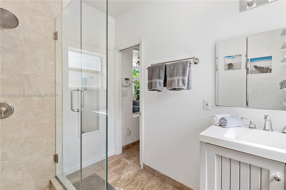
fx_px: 119
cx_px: 143
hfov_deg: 100.4
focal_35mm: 15
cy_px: 95
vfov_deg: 77.3
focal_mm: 10
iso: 100
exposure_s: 1/3
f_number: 8
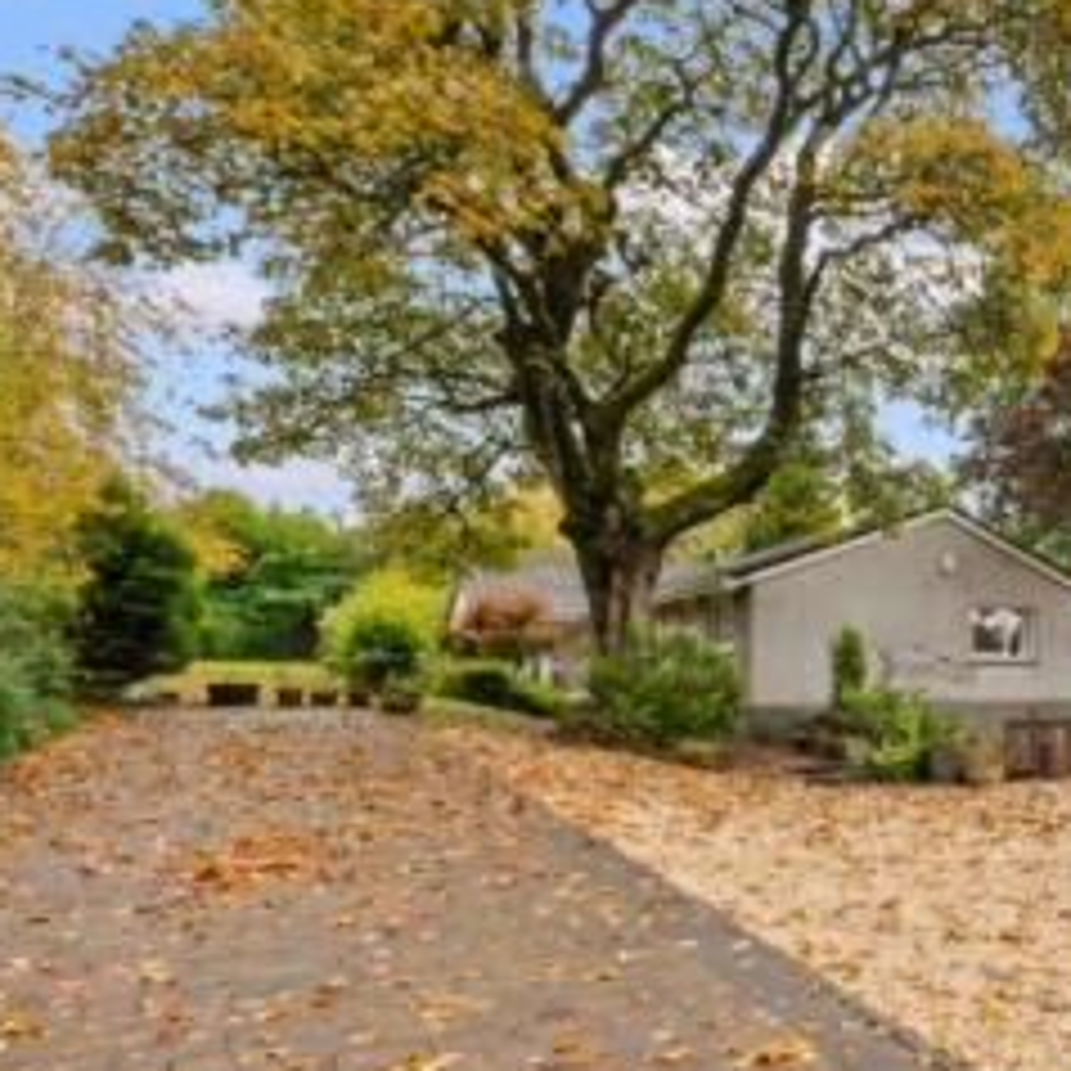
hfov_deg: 44.6
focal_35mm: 28
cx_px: 1161
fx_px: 980
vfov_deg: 56.6
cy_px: 668
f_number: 22
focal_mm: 12
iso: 640
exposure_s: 1/2.5
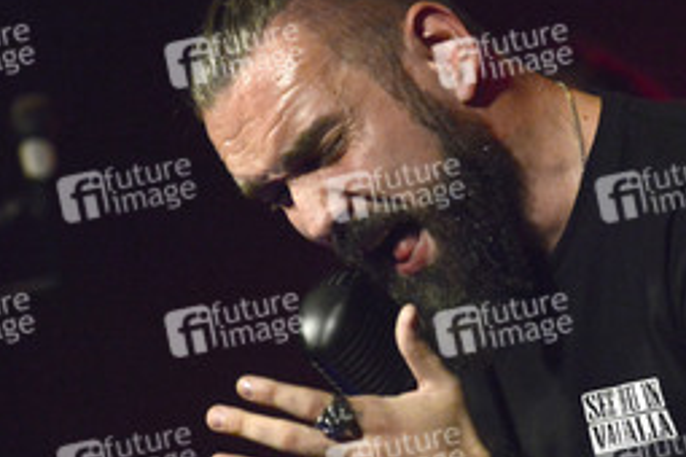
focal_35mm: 152
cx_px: 432
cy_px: 258
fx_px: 2896
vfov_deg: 9.0
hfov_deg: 13.5
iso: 6400
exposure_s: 1/250
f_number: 2.8
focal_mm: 86
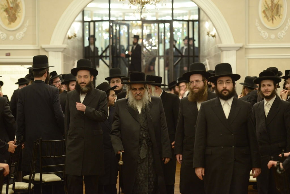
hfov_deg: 20.8
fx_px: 790
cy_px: 97
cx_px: 145
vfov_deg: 14.0
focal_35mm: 98
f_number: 2.8
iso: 2000
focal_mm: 98
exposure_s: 1/100
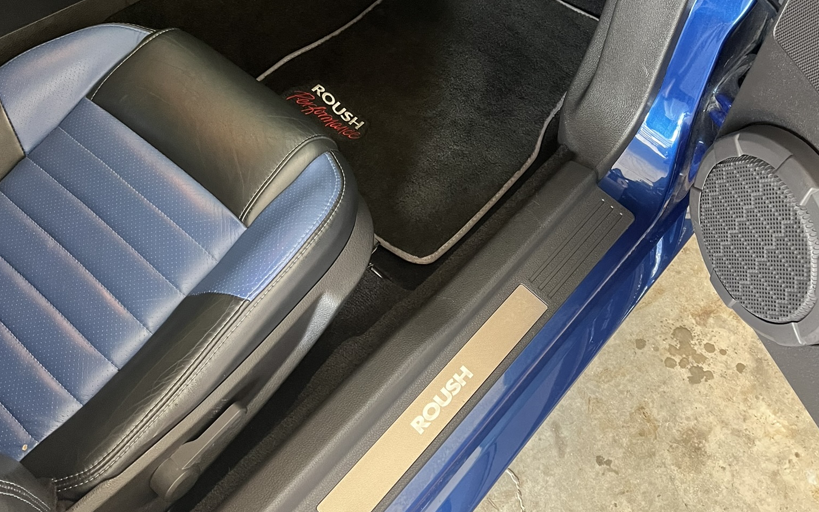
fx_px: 826
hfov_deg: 52.8
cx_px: 410
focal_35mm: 37
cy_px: 126
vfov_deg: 33.7
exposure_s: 1/60
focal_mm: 5.1
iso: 400
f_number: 1.6
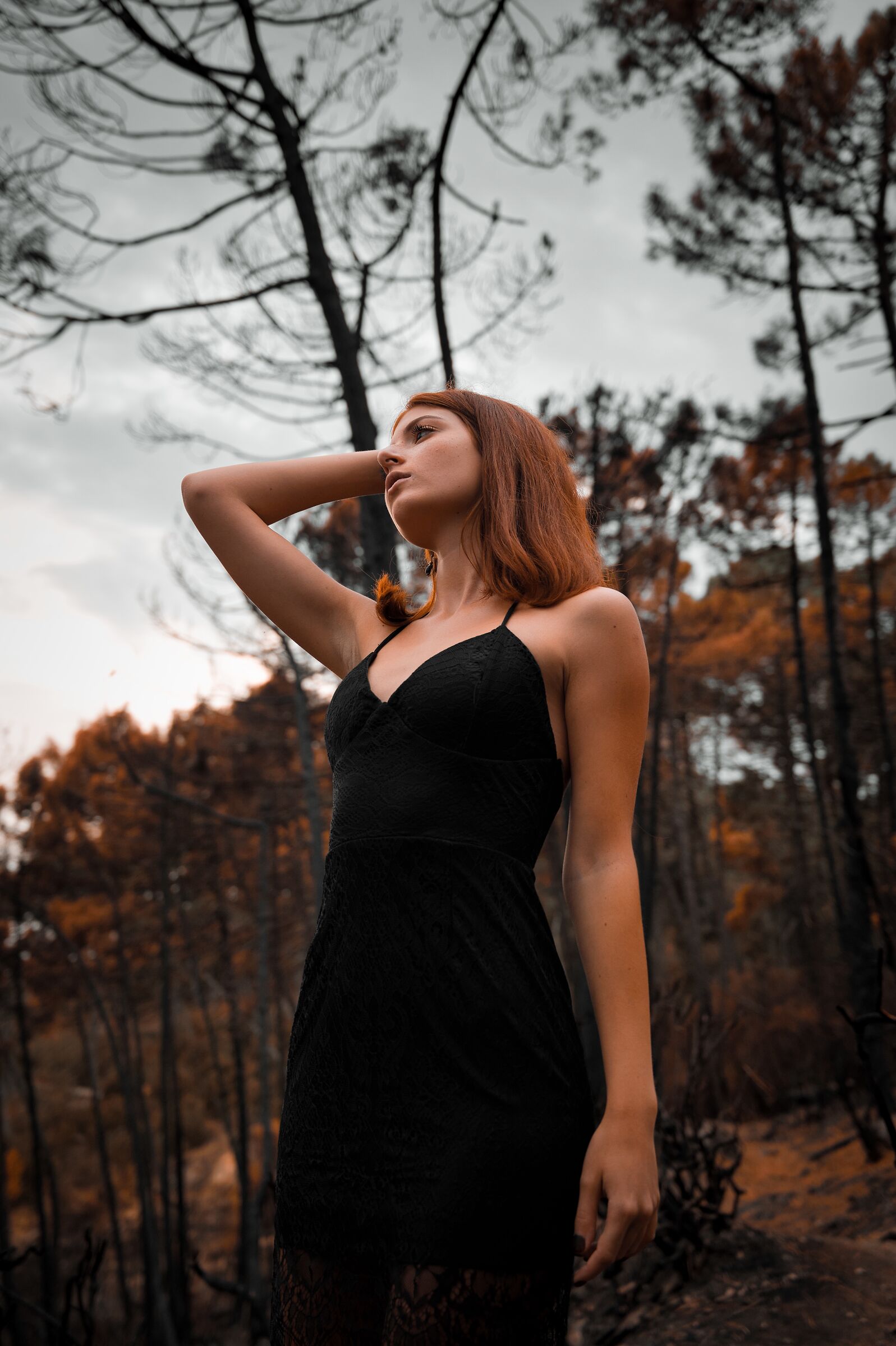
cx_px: 448
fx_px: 1757
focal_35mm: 47
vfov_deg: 41.9
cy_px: 673
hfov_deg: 28.6
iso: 640
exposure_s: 1/160
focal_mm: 47
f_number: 4
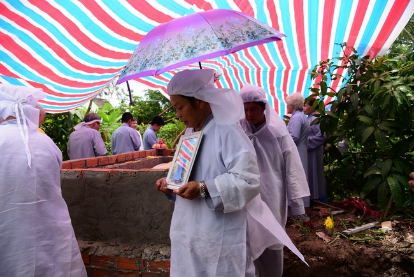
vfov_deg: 53.2
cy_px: 138
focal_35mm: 24
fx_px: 276
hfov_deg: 73.7
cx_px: 207
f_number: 4
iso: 320
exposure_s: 1/1250
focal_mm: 24
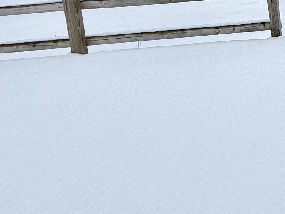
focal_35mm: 43
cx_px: 377
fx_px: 354
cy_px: -73
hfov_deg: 32.2
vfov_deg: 27.3
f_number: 2.2
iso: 50
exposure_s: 1/1698
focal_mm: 2.22
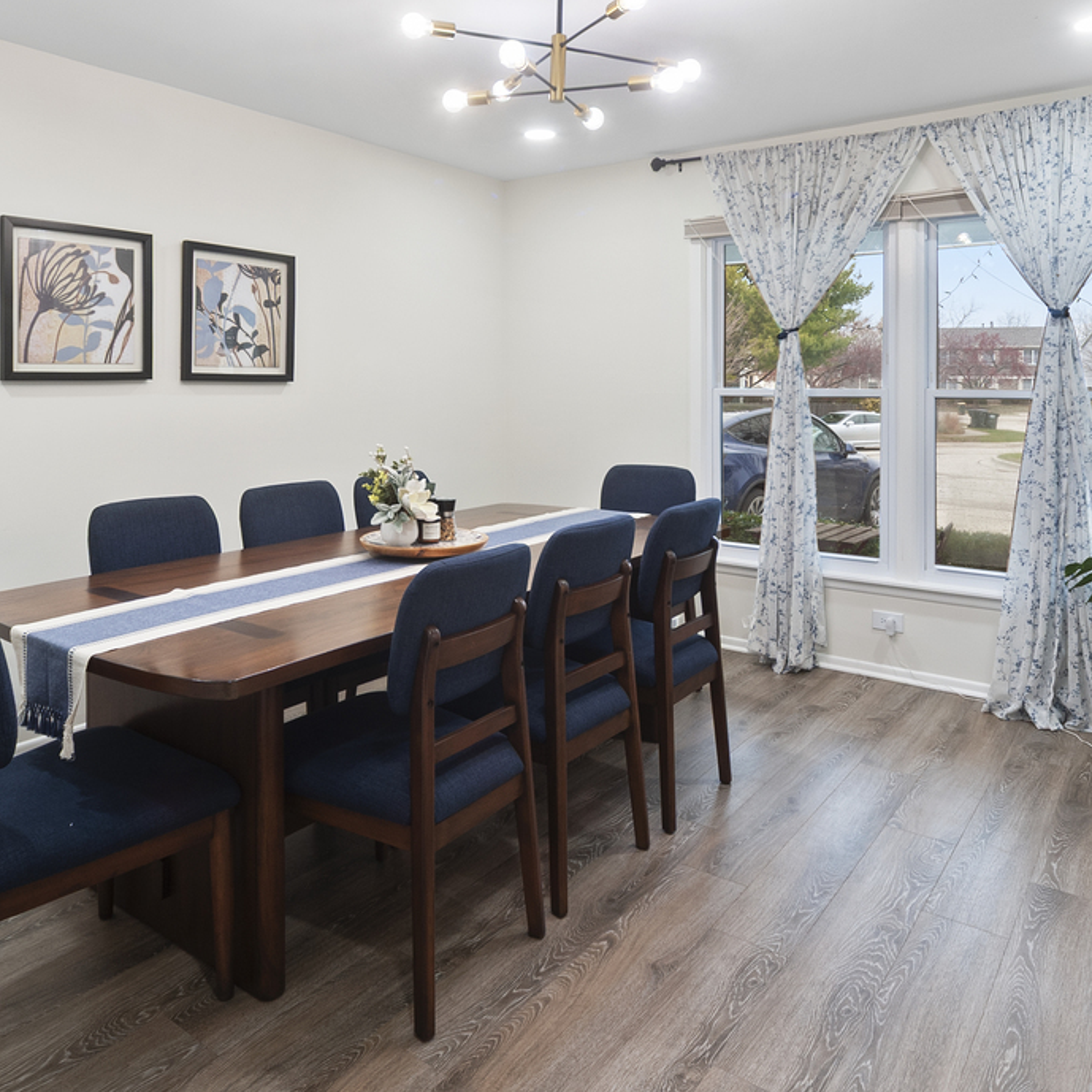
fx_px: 928
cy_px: 350
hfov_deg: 60.6
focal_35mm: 26
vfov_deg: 59.3
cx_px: 460
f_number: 8
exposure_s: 1/8
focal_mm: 13
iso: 400
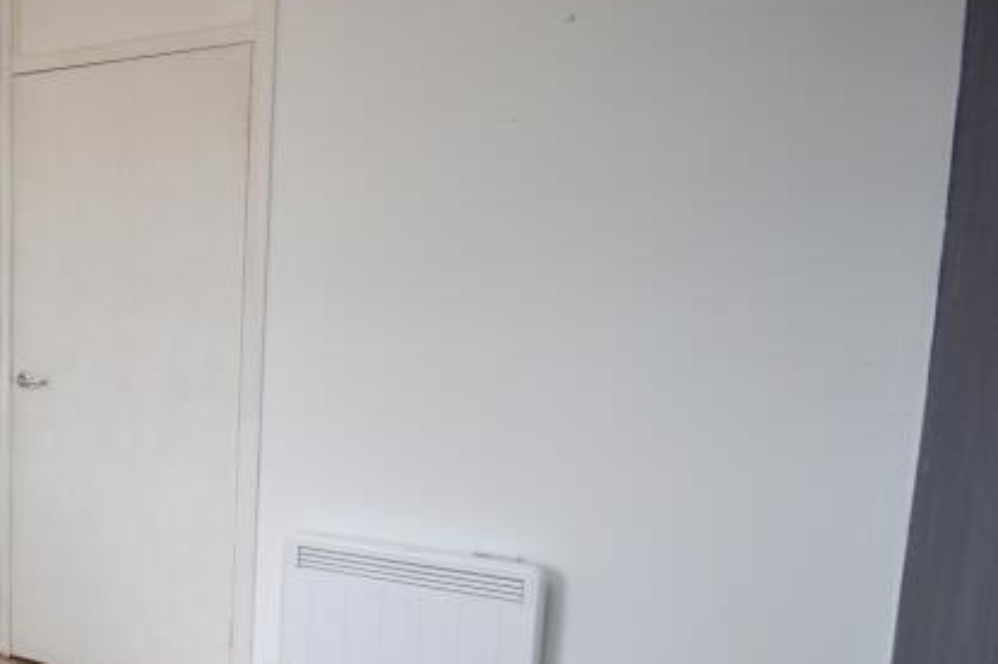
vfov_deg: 35.7
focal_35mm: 37
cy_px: 404
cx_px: -195
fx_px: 1025
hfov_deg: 38.6
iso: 100
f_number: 4.5
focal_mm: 10
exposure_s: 1/30
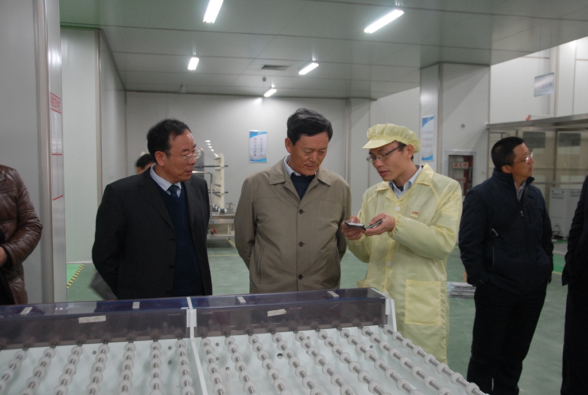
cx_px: 294
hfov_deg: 57.1
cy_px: 198
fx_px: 540
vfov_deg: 40.1
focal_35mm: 33
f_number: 3.8
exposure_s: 1/20
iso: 500
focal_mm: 22
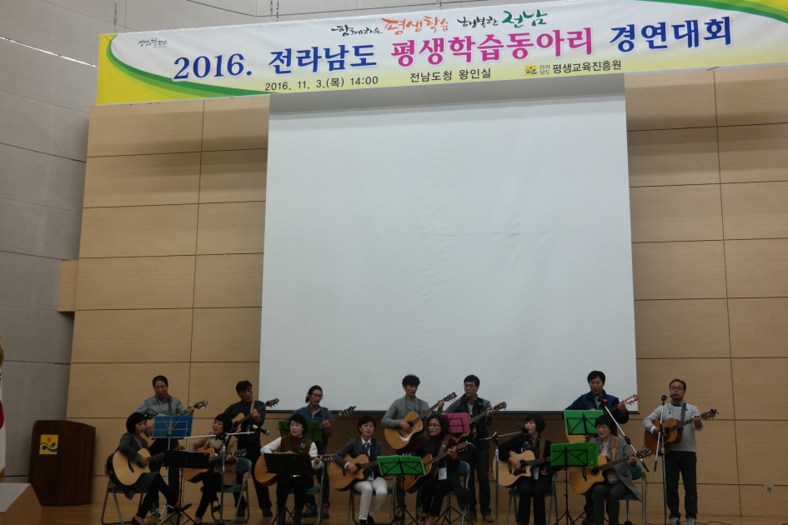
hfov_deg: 49.5
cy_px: 276
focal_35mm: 39
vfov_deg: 34.2
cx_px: 419
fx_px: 854
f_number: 4
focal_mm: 24
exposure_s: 1/40
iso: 800
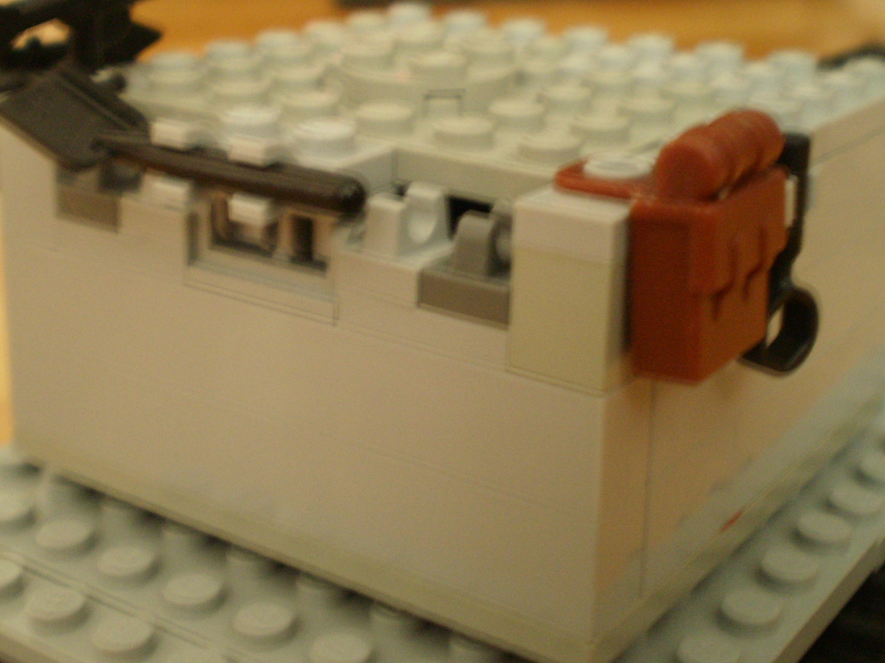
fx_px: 1508
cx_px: 420
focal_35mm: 59
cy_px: 242
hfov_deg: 32.7
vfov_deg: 24.7
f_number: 3.5
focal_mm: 7.4
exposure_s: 1/2
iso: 250
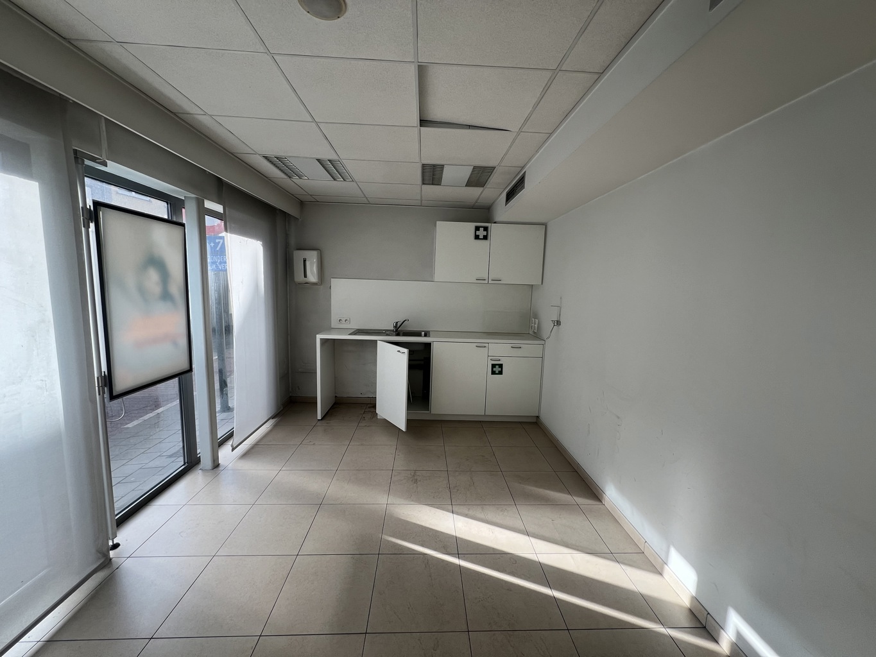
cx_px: 438
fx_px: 329
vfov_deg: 89.9
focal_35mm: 13
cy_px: 328
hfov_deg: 106.2
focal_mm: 1.57
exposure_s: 1/204
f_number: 1.8
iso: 32
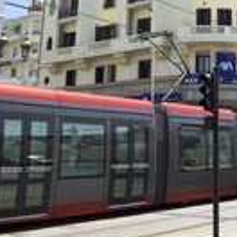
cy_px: 7
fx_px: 503
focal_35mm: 65
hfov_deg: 25.6
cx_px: 215
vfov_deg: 25.4
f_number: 11
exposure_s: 1/320
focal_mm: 24
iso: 200
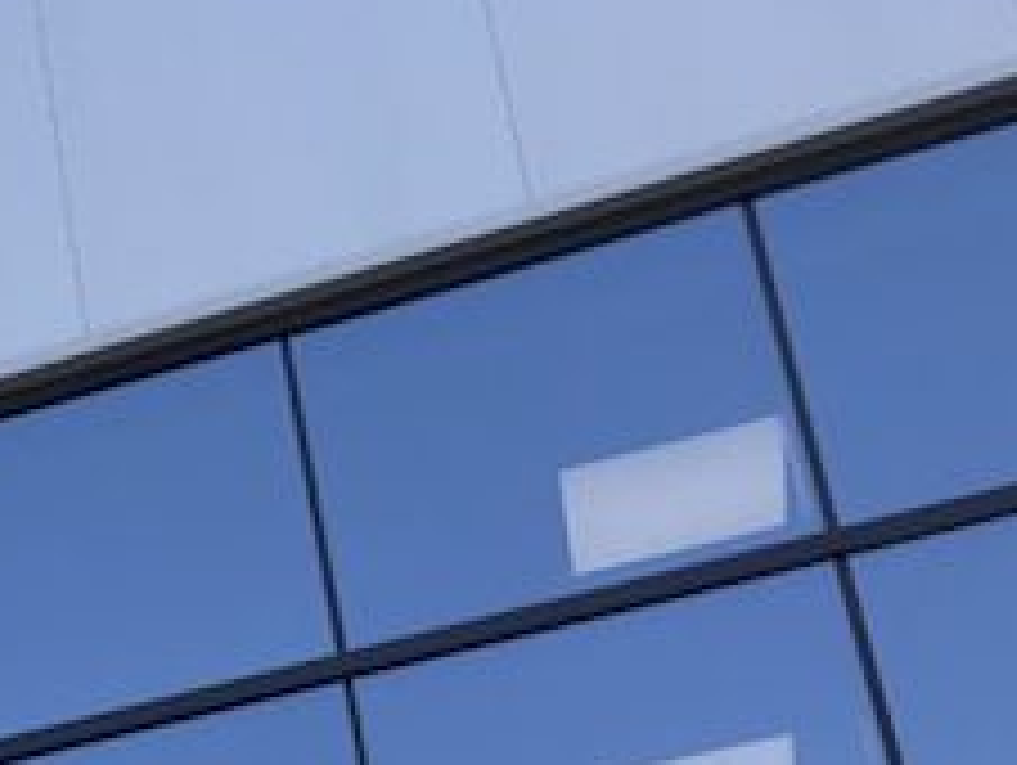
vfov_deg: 13.9
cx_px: -630
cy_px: 1202
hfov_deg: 17.3
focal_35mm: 99
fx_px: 2912
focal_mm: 4
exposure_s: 1/600
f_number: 1.8
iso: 20
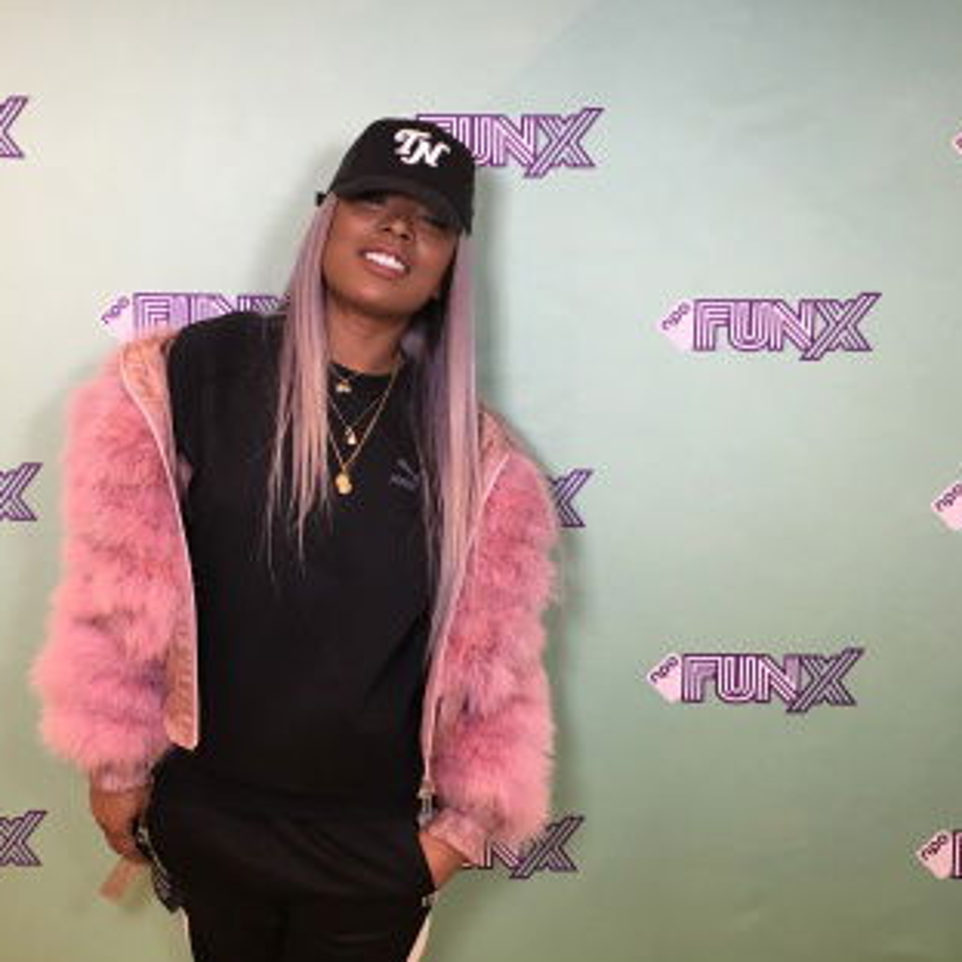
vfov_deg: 40.9
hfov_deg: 40.7
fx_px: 1289
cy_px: 473
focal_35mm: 41
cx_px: 367
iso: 40
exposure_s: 1/33
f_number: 2.2
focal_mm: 4.15
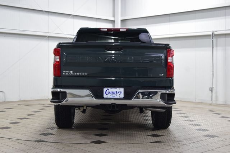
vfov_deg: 23.8
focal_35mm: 57
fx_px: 364
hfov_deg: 35.0
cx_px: 115
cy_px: 76
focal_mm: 38
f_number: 6.3
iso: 560
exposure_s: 1/15
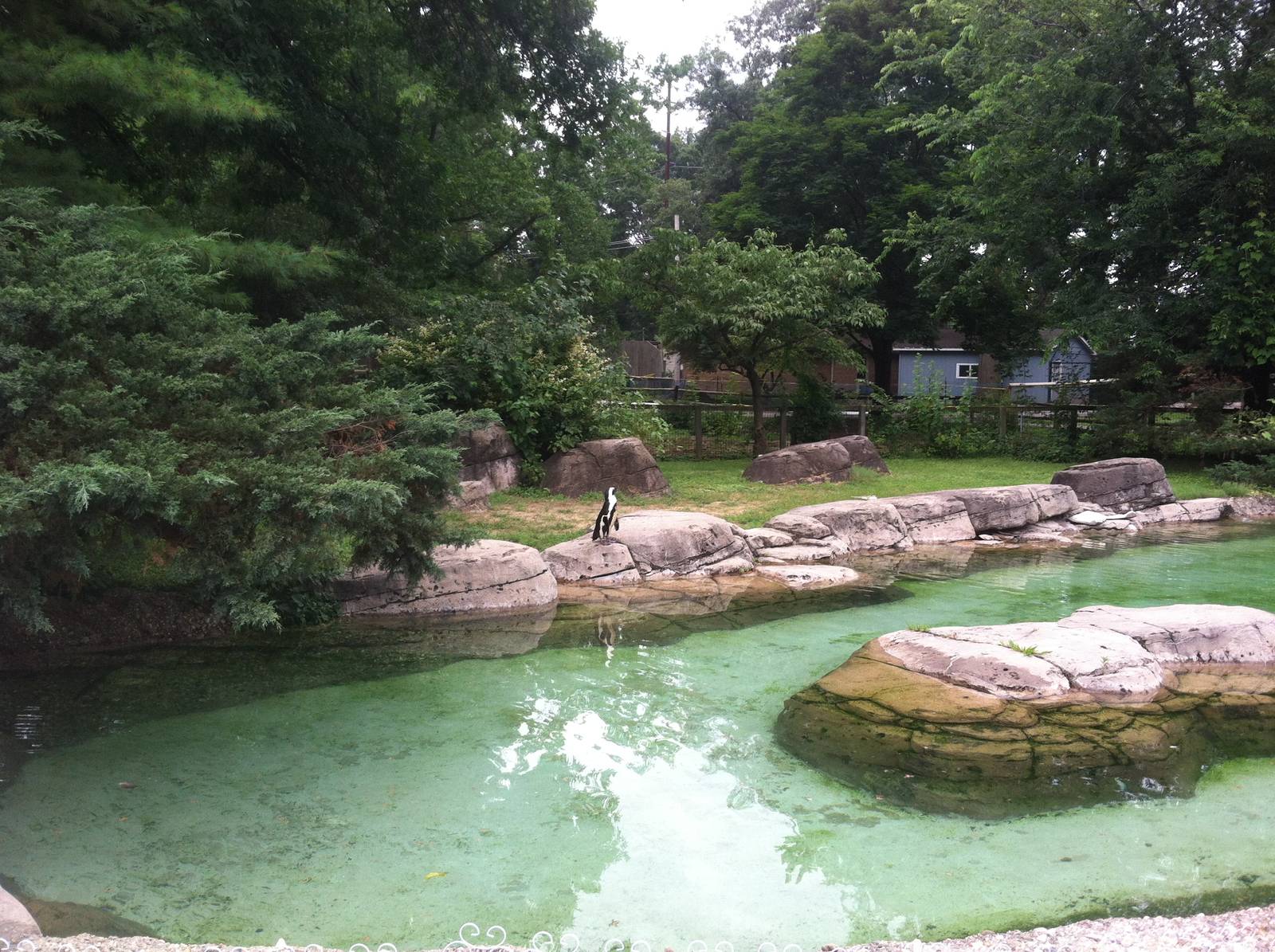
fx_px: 1287
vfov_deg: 40.6
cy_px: 476
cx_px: 638
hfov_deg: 52.7
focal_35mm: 35
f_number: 2.8
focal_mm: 3.85
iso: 80
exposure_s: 1/250
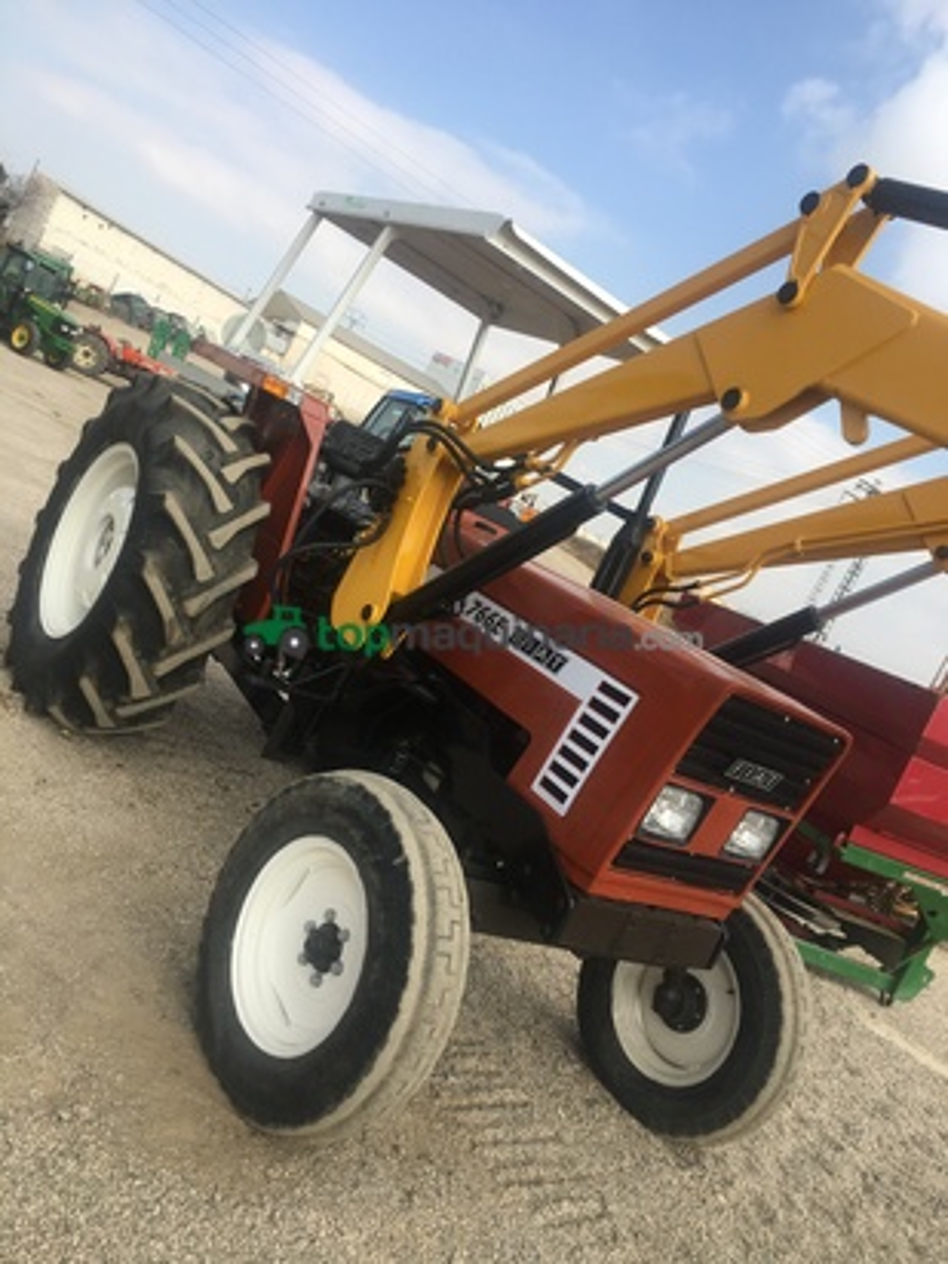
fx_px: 1059
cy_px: 632
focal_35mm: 29
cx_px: 474
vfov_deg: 61.7
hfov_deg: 48.2
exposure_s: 1/1183
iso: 25
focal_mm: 4.15
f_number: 2.2
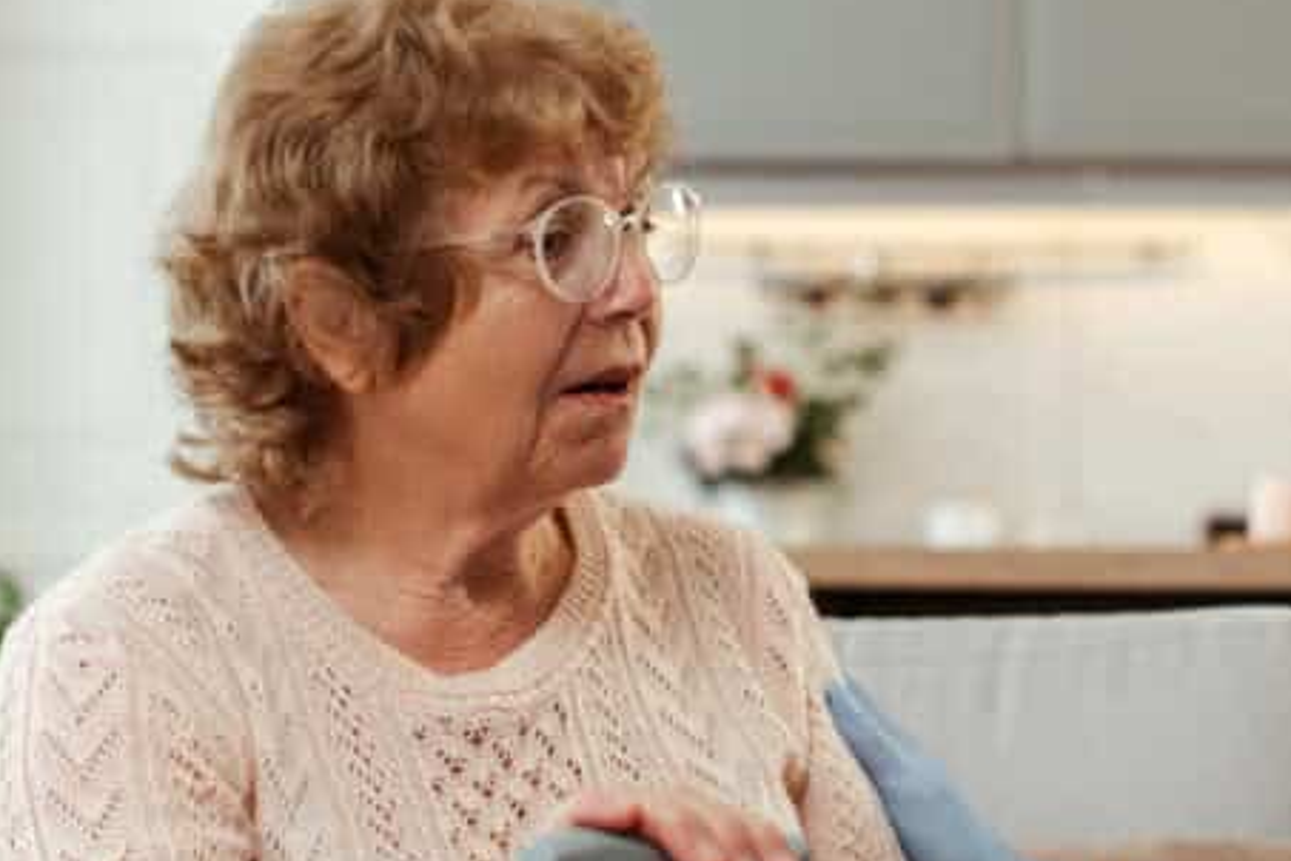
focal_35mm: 113
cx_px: 1265
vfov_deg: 12.1
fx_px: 4052
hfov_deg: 17.7
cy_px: 592
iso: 320
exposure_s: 1/160
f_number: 2.5
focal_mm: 50
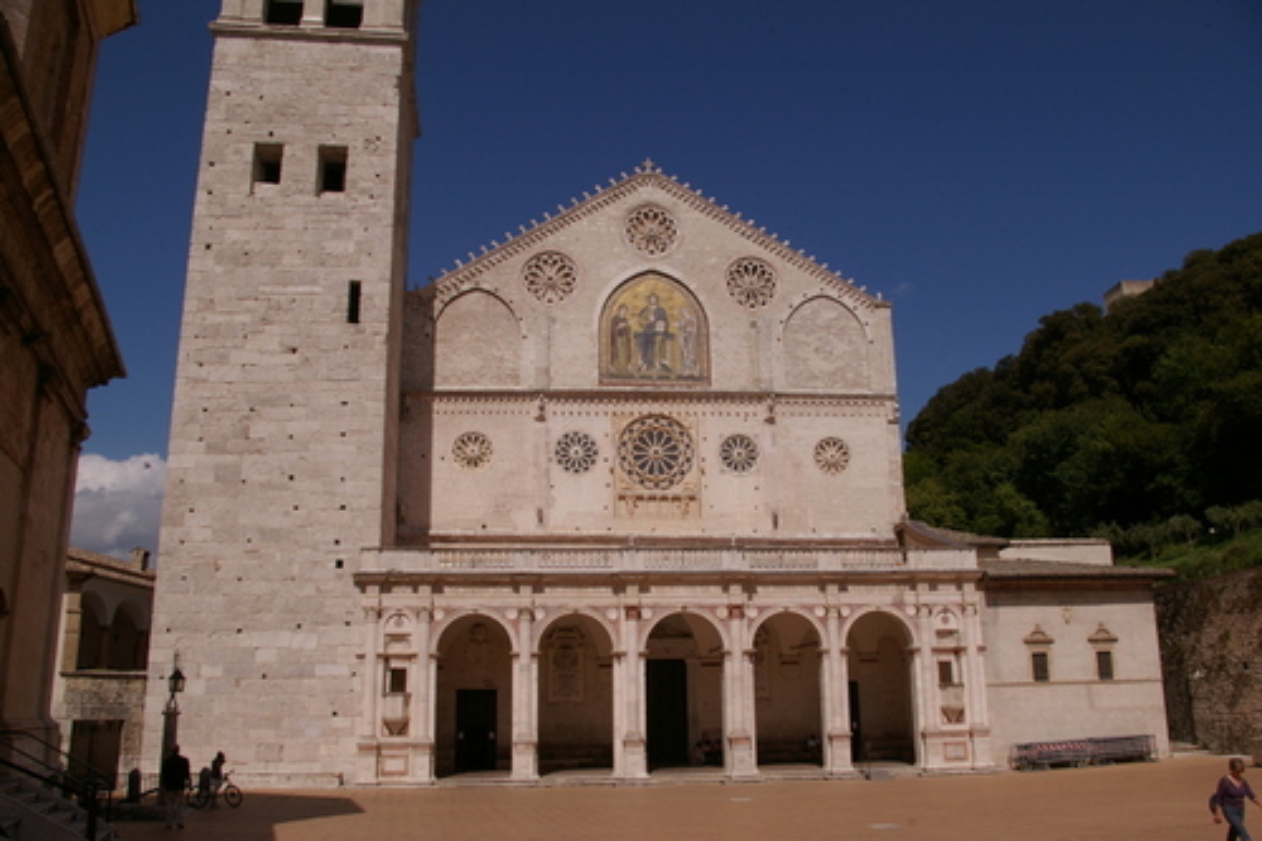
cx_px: 631
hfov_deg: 61.9
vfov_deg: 43.6
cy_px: 420
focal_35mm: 30
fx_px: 1051
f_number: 16
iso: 200
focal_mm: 20
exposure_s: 1/250
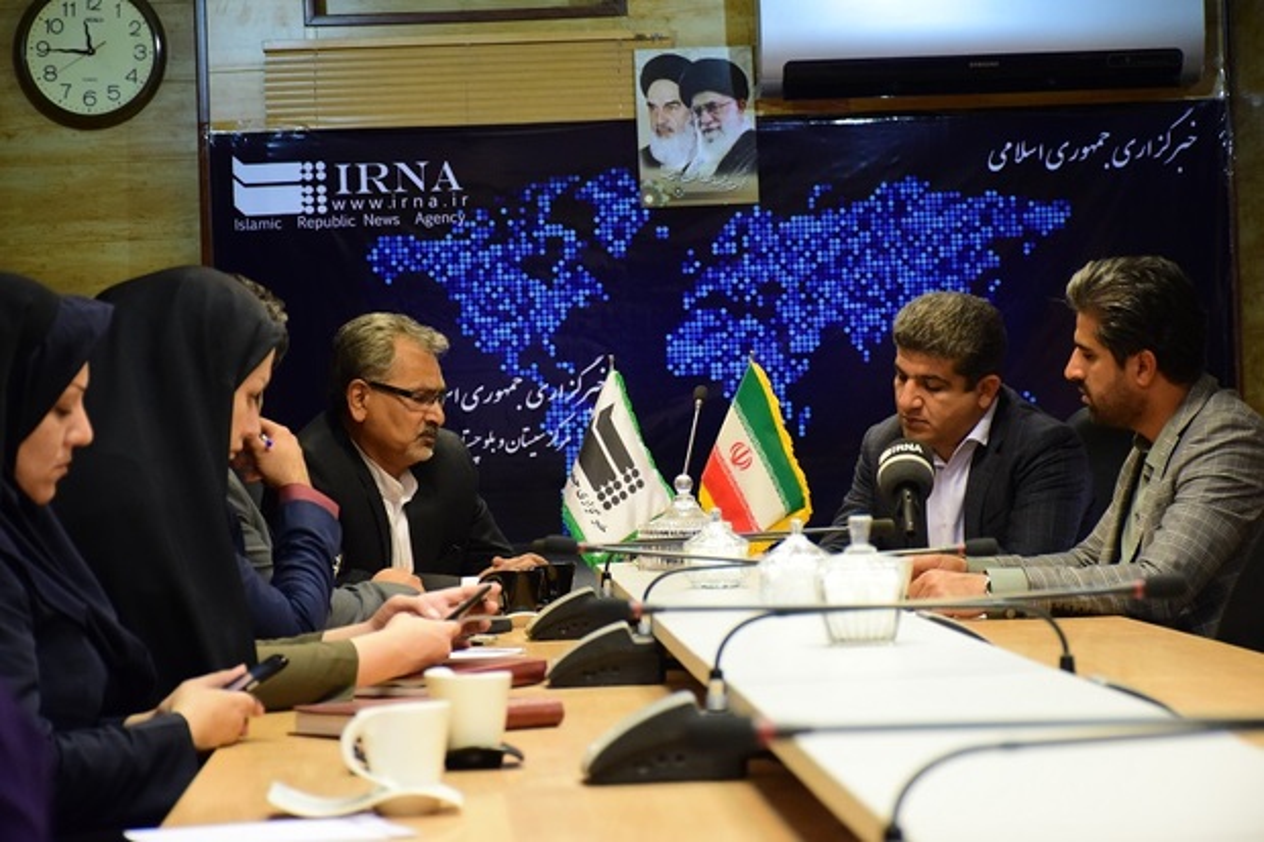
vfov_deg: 13.0
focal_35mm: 105
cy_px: 421
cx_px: 632
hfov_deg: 19.5
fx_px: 3685
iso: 2500
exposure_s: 1/100
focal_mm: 70
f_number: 5
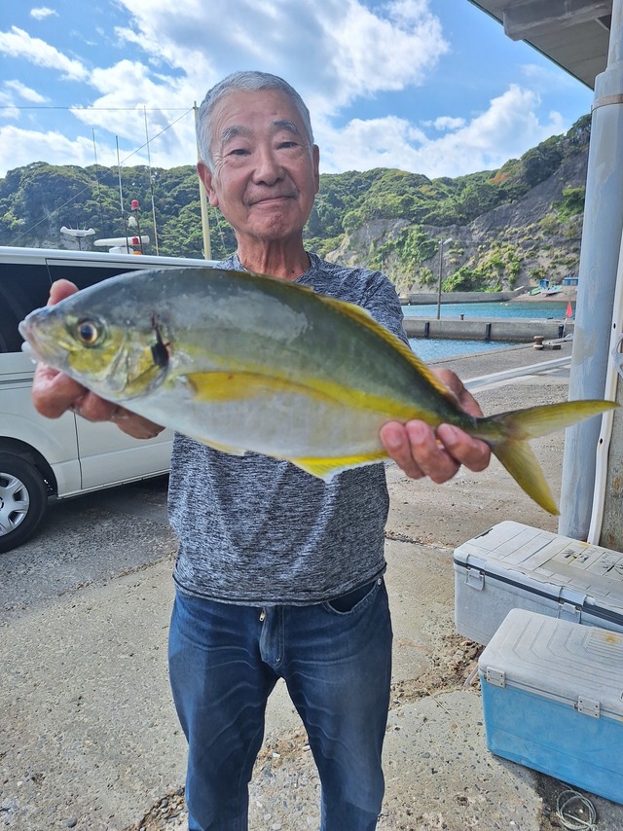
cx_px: 312
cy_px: 416
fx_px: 552
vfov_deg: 73.9
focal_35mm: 23
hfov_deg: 58.9
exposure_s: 1/1466
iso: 40
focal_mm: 5.54
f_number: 1.8
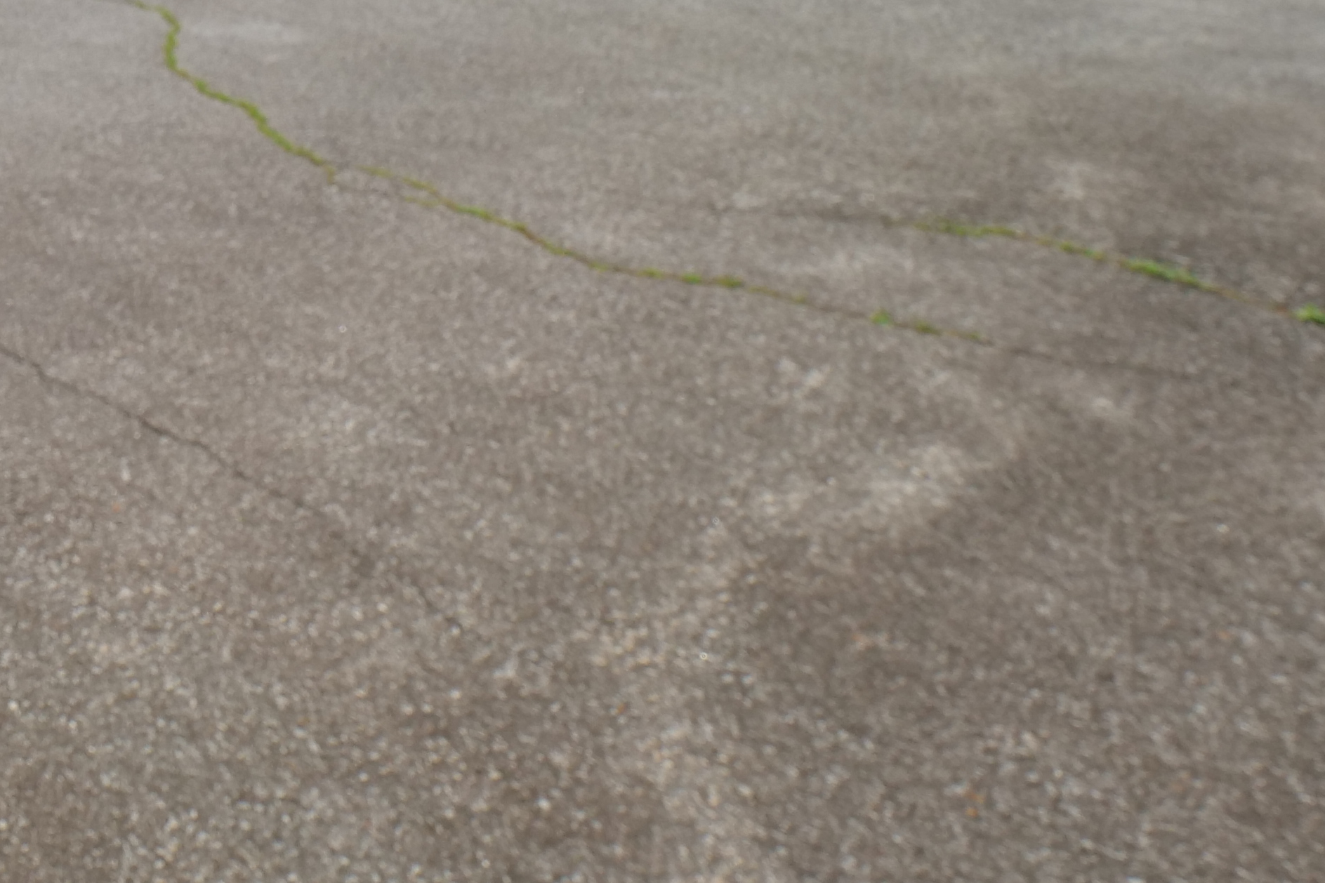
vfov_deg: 26.4
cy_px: -359
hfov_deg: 35.9
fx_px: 1472
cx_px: -323
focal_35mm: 40
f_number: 6.3
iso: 200
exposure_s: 1/640
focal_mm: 7
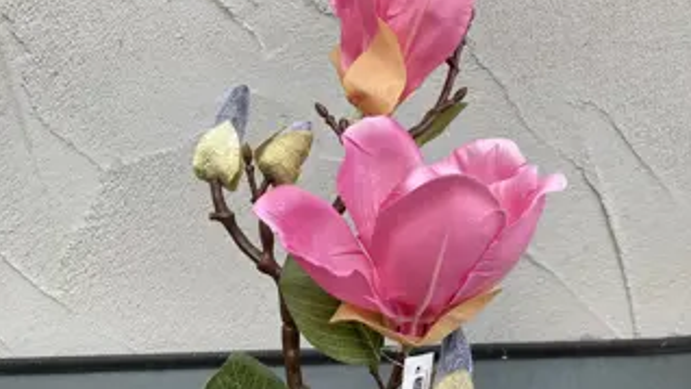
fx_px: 751
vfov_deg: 28.3
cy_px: 325
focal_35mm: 41
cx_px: 346
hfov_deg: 49.4
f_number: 1.8
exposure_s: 1/329
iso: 20
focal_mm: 3.99
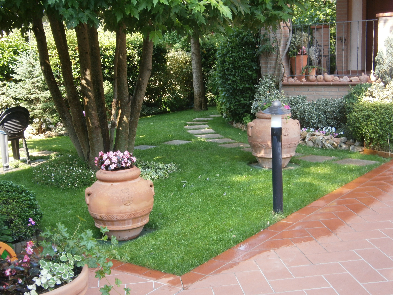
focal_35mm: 47
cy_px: 148
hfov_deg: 40.4
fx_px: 534
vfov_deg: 30.9
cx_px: 196
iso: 80
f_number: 3.4
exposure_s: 1/60
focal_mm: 8.3
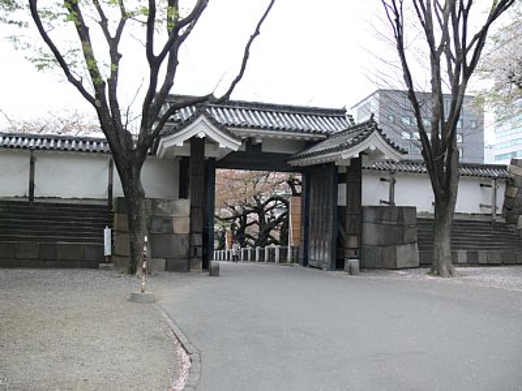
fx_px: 528
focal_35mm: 35
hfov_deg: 52.6
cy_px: 196
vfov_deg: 40.7
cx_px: 261
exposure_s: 1/30
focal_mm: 7.4
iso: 125
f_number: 2.8
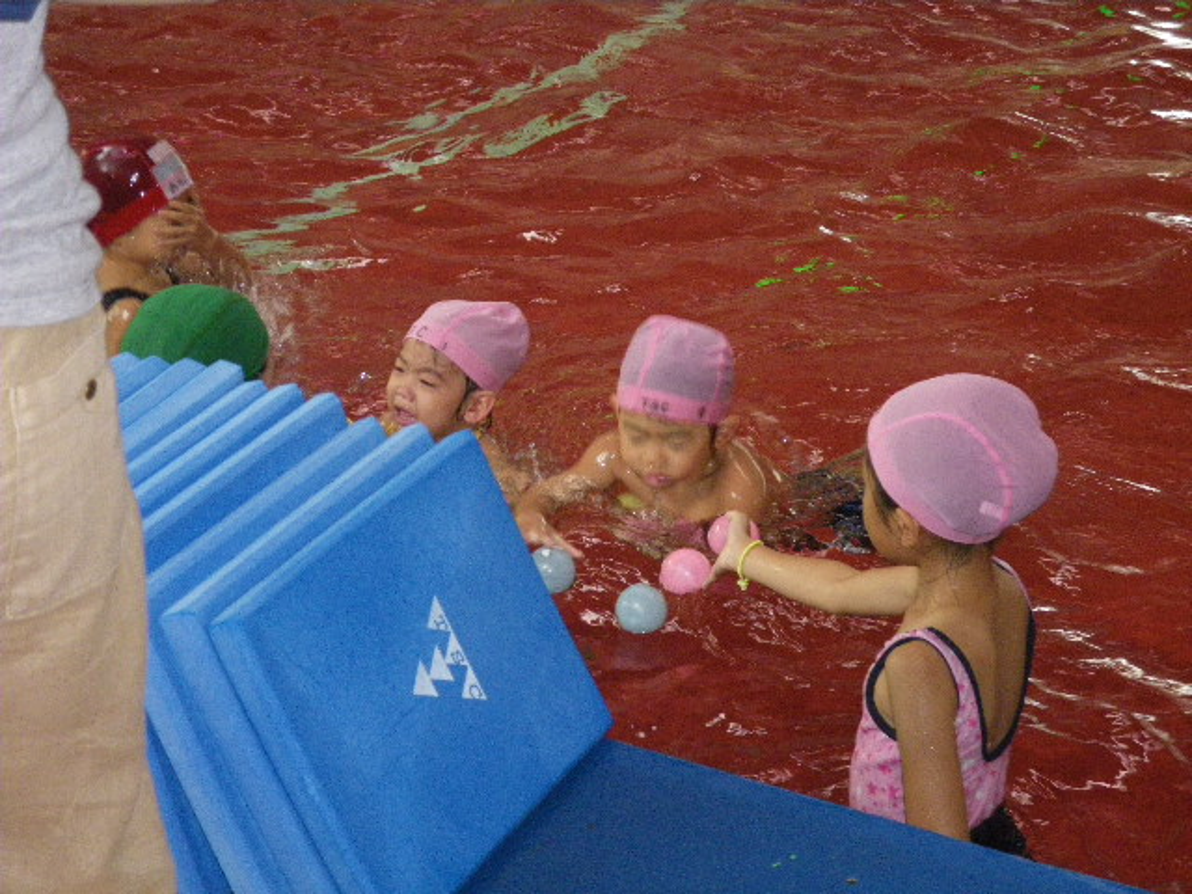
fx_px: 2720
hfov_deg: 24.7
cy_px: 447
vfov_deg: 18.7
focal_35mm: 79
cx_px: 596
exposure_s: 1/100
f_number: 4.6
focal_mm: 13.9
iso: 800
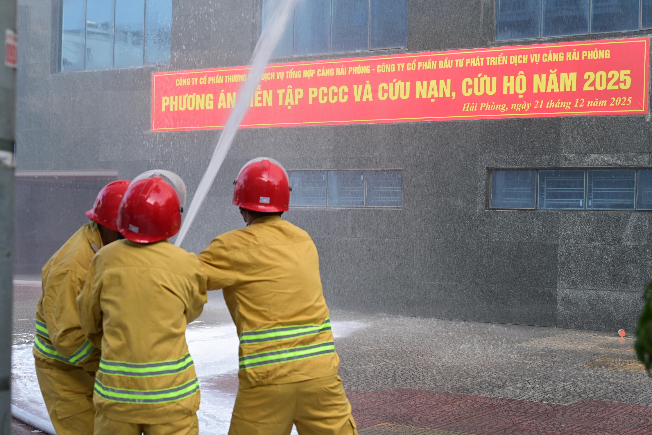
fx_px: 1050
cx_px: 330
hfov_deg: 34.5
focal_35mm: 58
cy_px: 216
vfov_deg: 23.4
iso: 125
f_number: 5
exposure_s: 1/160
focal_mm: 57
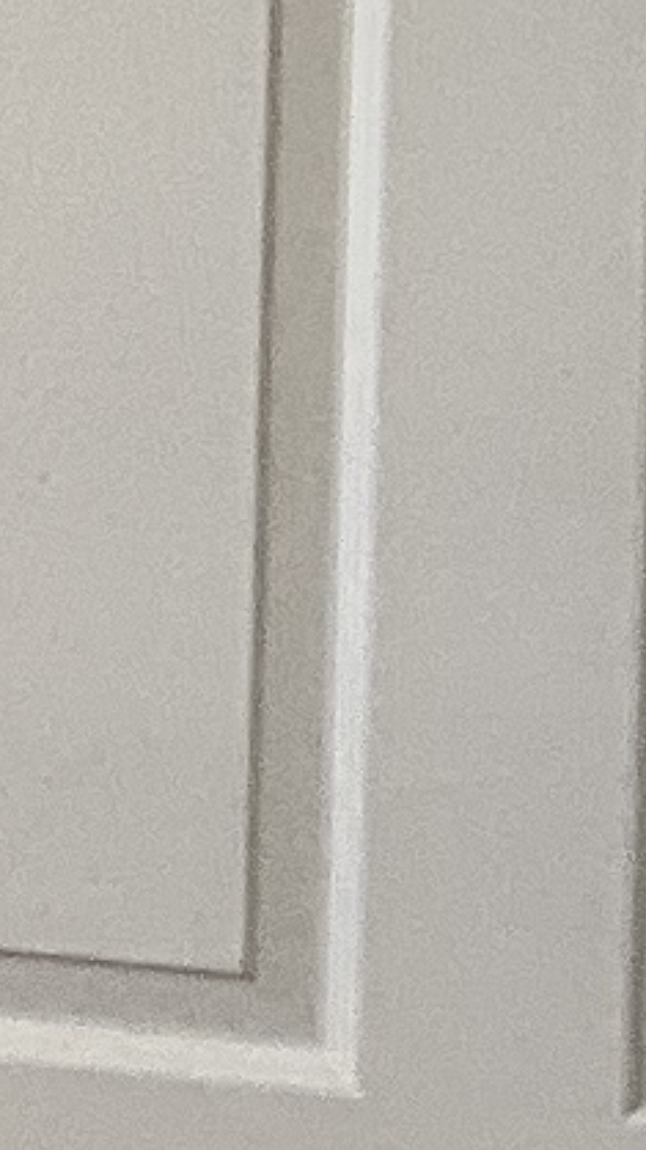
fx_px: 9292
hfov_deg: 3.5
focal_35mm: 305
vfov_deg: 7.0
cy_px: -182
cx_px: -3139
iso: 50
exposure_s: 1/120
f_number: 1.8
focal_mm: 3
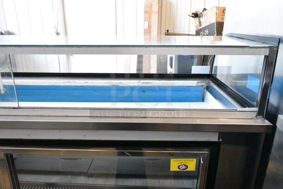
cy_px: 94
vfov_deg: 48.0
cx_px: 142
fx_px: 212
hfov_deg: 67.3
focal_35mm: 27
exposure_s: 1/160
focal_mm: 18
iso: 6400
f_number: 6.3
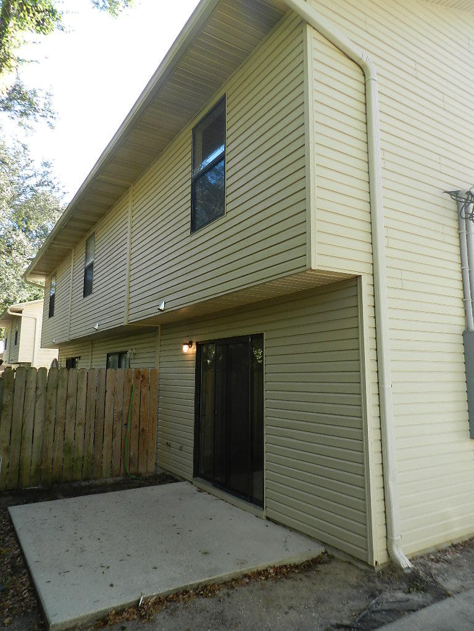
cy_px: 316
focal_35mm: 23
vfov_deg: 73.9
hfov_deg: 58.9
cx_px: 237
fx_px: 420
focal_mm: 4
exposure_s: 1/200
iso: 160
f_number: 3.4
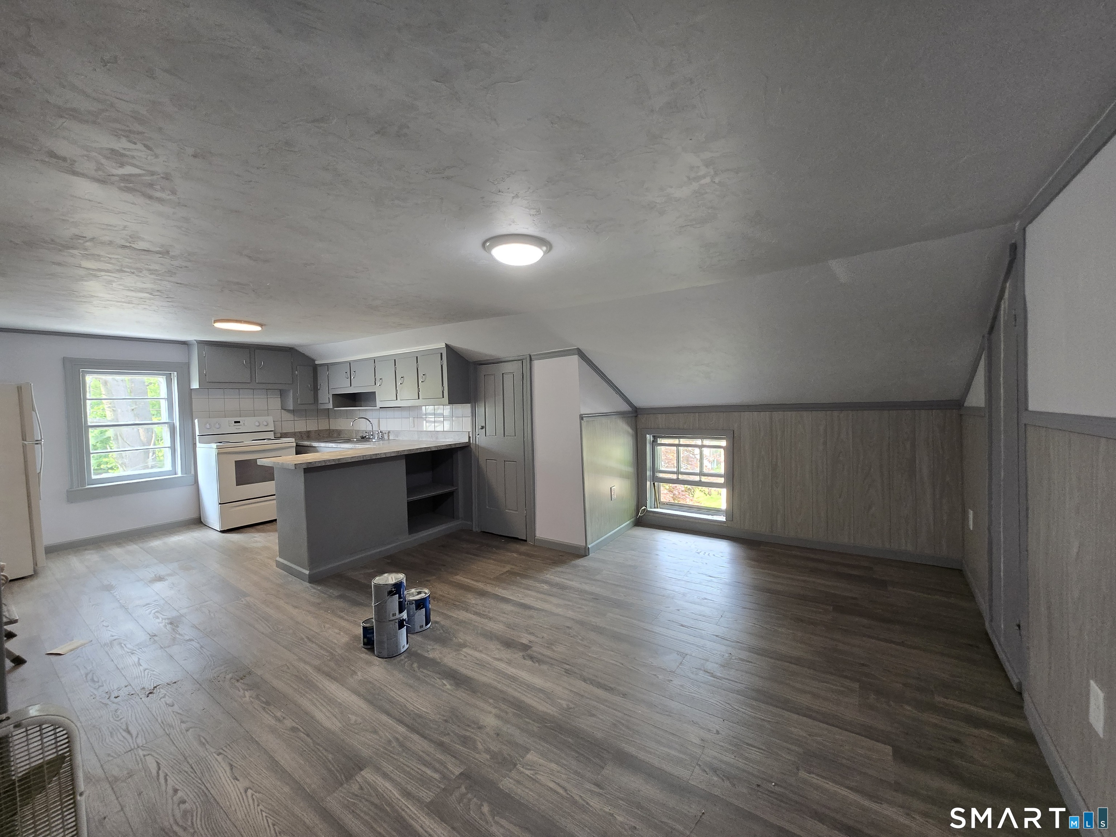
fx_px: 419
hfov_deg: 106.2
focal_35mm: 13
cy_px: 418
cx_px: 558
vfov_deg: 89.9
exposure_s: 1/60
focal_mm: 1.7
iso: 160
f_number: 2.2
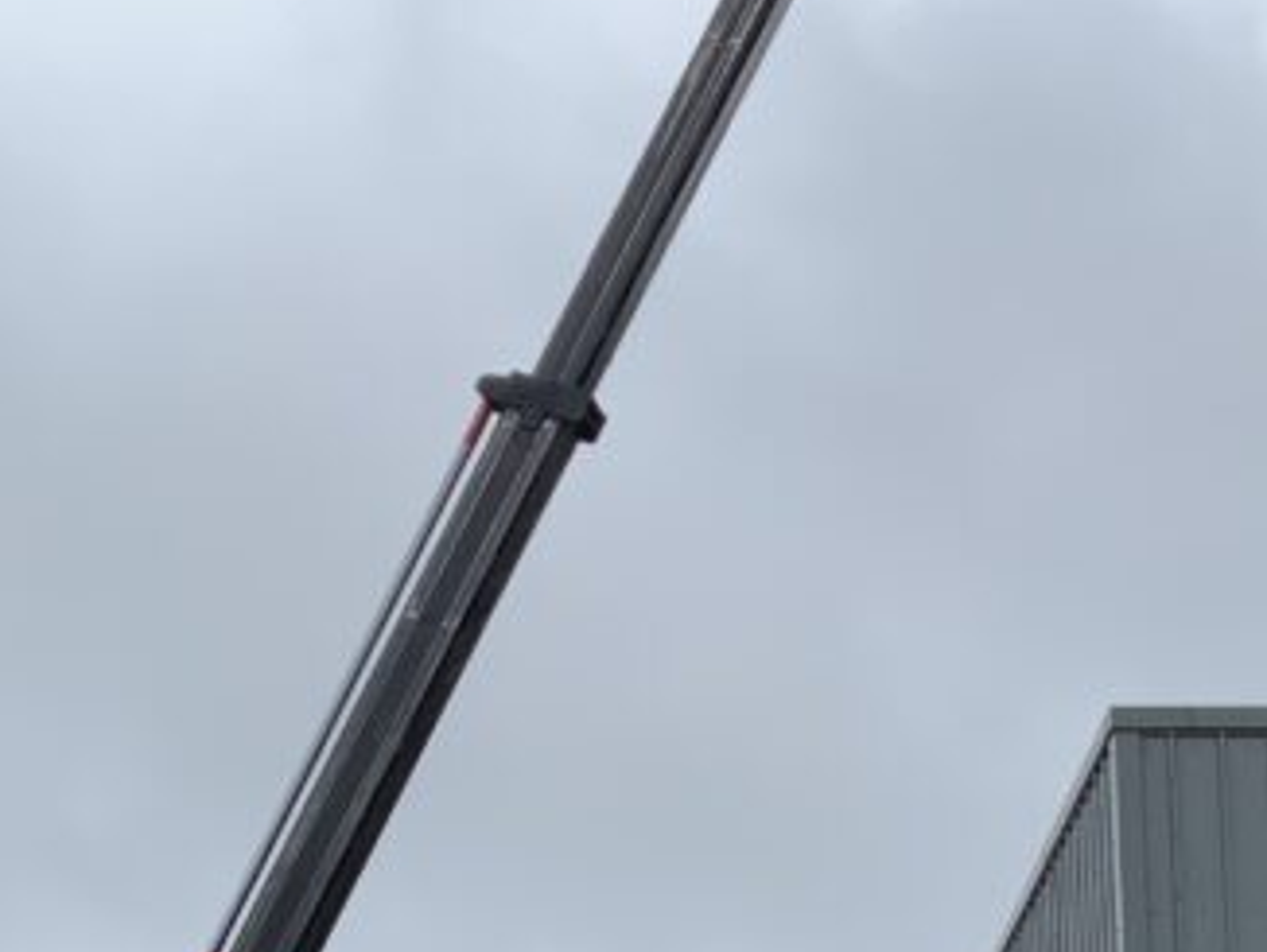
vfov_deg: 15.9
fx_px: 3333
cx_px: 742
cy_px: 995
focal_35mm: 91
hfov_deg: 21.5
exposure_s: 1/307
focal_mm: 3
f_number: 1.8
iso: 16
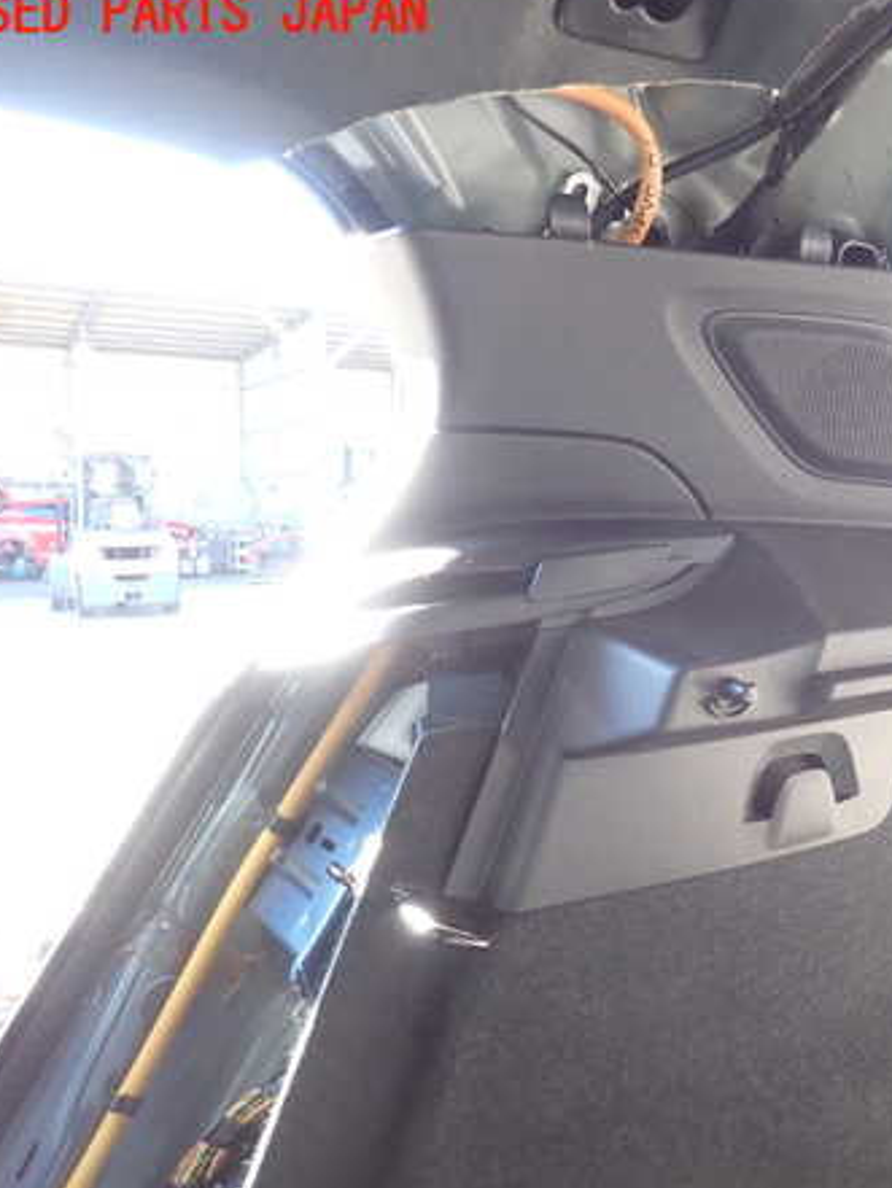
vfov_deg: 53.9
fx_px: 1168
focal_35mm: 34
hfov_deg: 39.7
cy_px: 587
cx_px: 746
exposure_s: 1/60
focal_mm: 4.5
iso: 200
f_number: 2
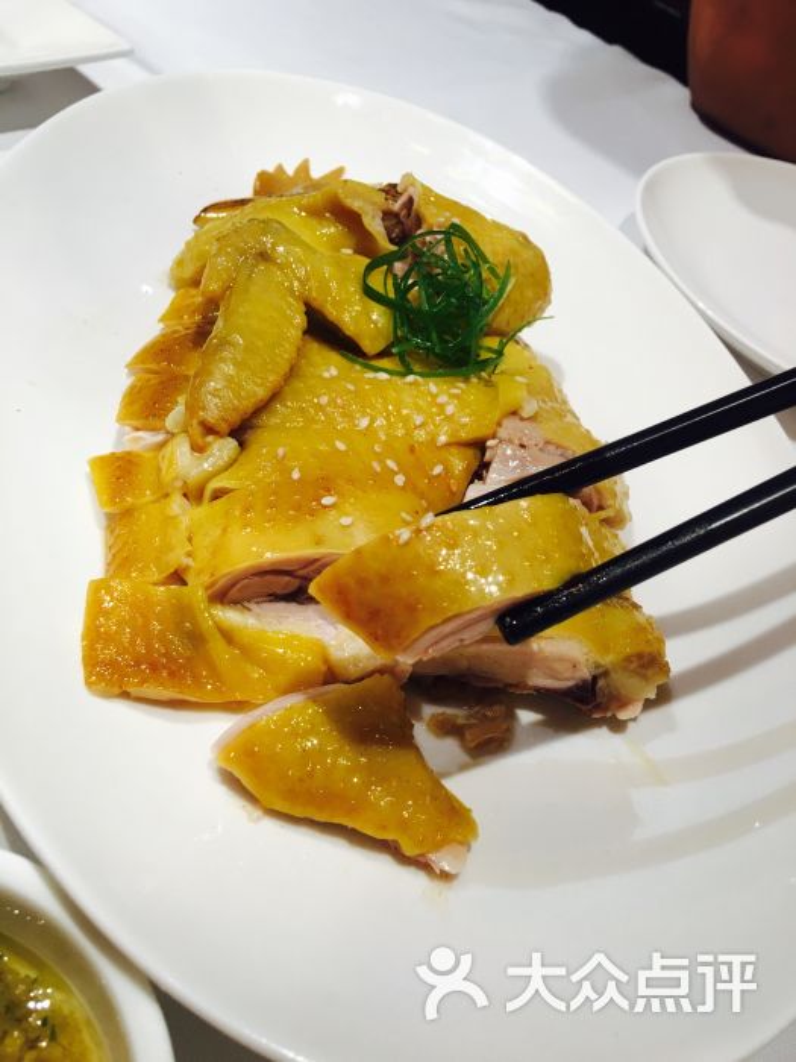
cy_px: 531
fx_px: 889
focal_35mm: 29
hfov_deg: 48.2
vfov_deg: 61.7
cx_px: 398
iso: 25
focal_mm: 4.15
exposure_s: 1/33
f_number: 2.2
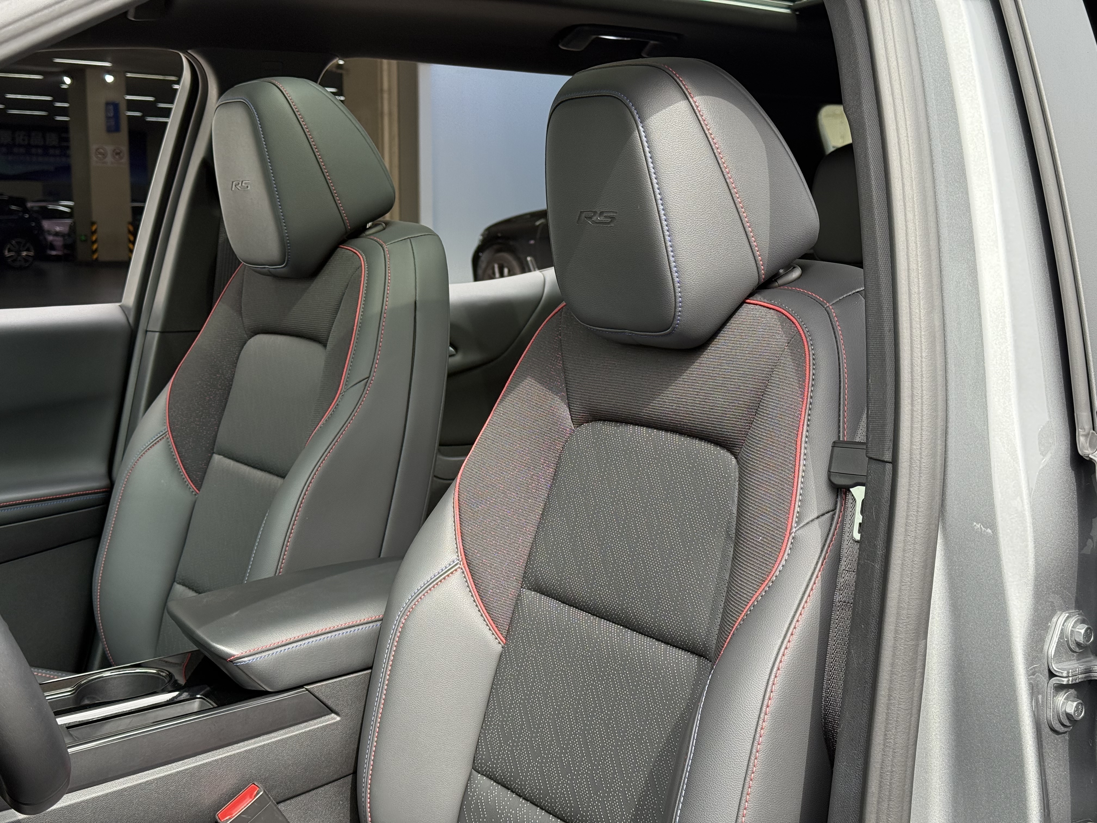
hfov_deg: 39.7
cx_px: 548
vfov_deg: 30.3
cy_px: 412
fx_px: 1521
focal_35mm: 48
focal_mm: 6.76
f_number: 1.78
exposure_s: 1/447
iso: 100
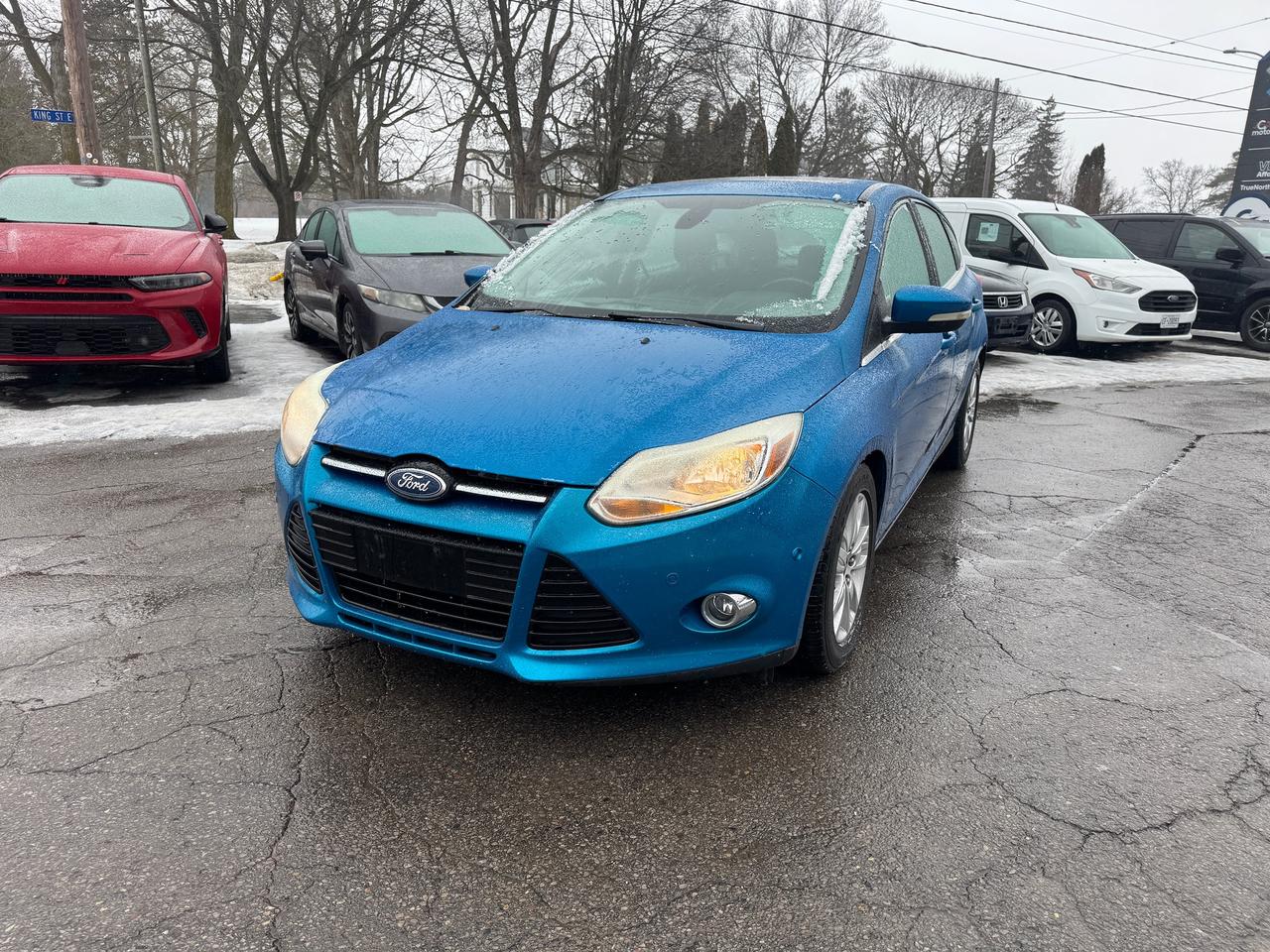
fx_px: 881
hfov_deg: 71.6
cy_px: 476
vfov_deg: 56.8
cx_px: 635
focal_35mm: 24
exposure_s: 1/627
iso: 80
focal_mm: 6.76
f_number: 1.78
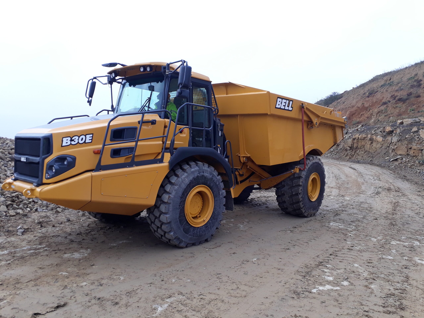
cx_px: 212
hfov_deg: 65.3
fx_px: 331
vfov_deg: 51.4
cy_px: 159
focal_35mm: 27
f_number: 1.9
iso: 40
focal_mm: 3.6
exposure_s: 1/191
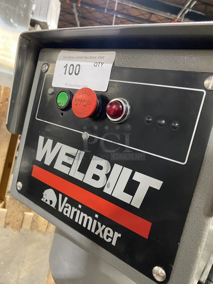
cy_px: 142
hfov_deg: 53.1
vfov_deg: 67.3
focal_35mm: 26
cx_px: 106
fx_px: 213
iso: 640
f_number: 1.8
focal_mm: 4.25
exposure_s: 1/37
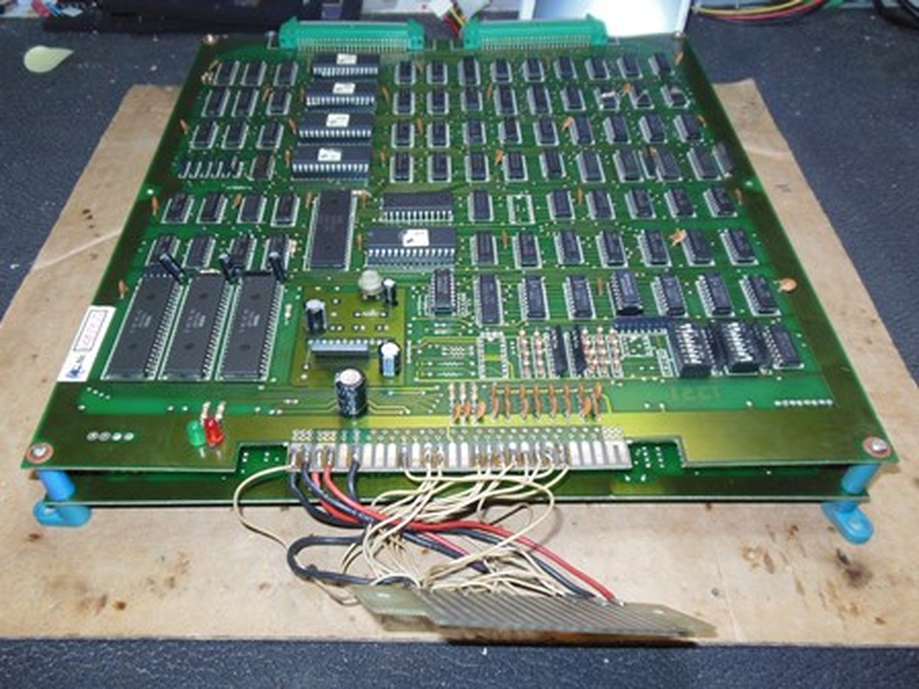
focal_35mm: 25
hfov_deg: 69.4
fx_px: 664
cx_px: 460
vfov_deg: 54.9
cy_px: 344
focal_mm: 4.5
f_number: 3.2
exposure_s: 1/30
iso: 125
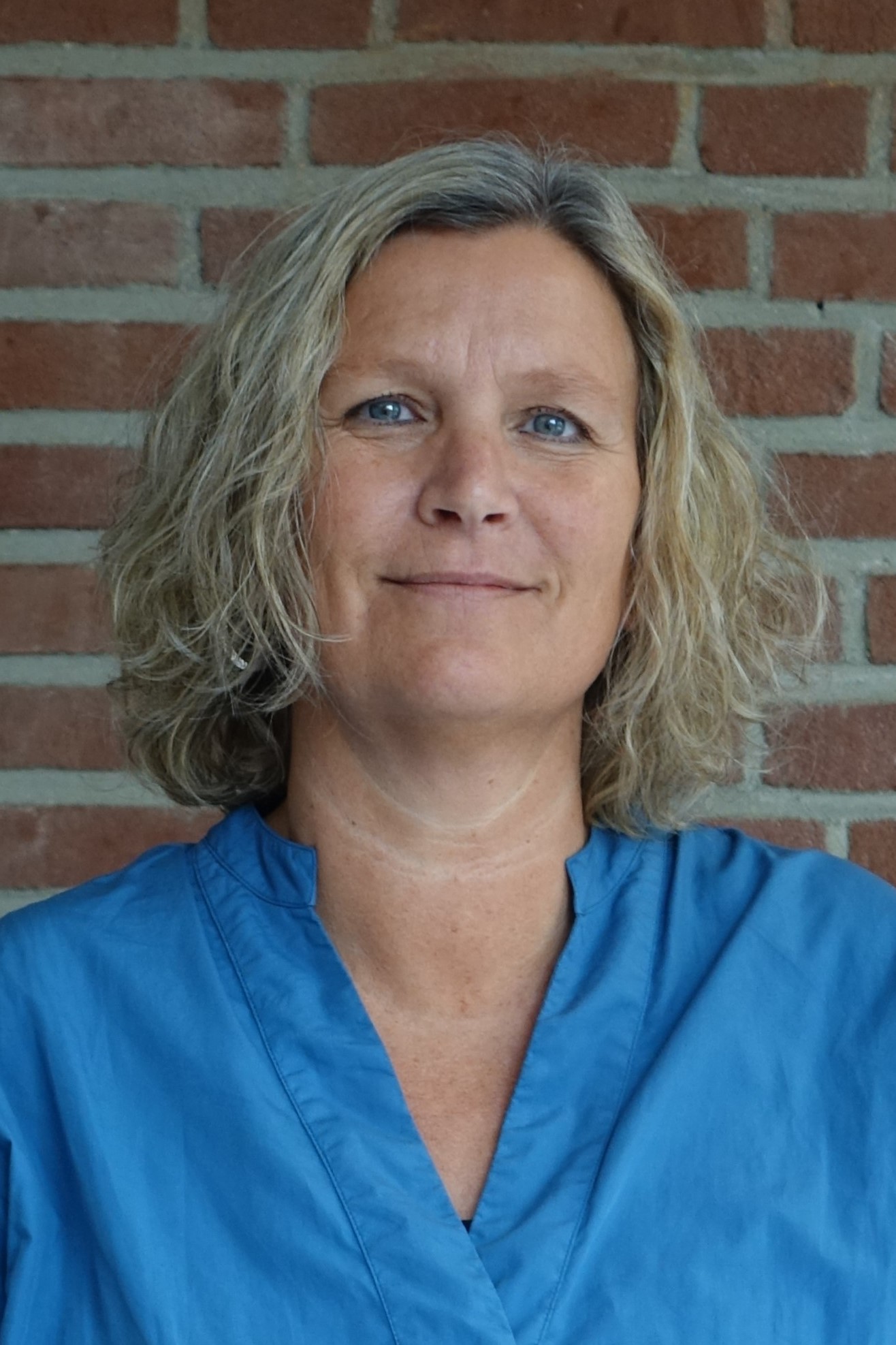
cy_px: 672
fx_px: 1792
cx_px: 448
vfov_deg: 41.1
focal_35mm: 48
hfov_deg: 28.1
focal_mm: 17.7
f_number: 2.8
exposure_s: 1/50
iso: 200
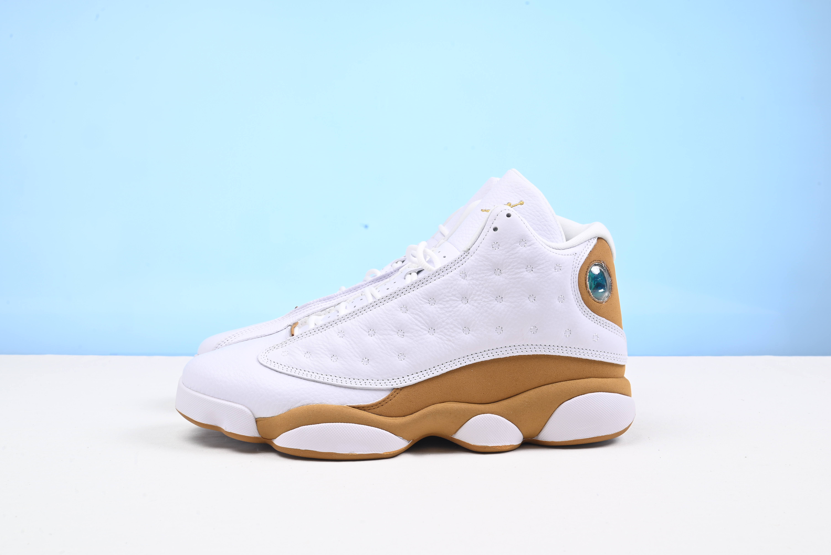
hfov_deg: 48.4
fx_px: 924
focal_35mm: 40
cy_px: 278
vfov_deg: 33.4
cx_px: 416
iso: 100
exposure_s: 1/2
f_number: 16
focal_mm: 40
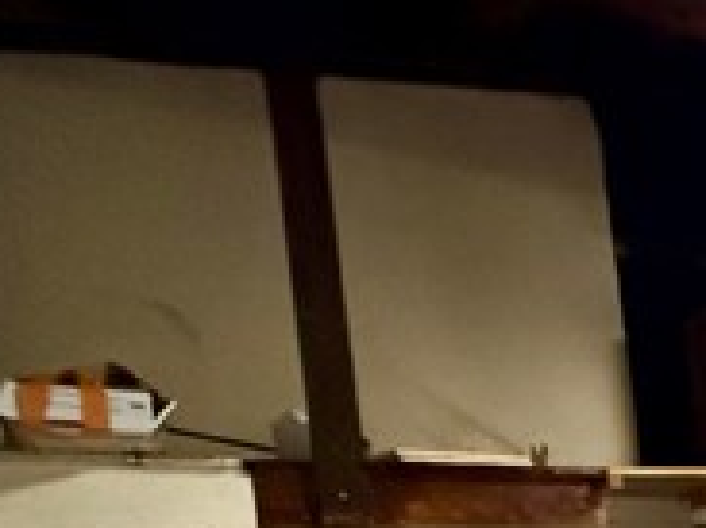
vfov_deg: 25.7
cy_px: 674
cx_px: 1146
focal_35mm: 49
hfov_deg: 25.2
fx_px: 999
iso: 1250
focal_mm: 2.22
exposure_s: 1/60
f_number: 2.2
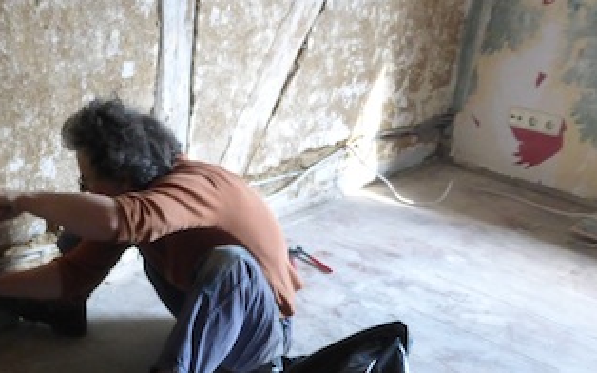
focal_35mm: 54
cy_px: 293
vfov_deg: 23.6
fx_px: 878
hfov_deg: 35.8
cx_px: 86
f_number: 3.3
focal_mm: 4.3
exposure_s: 1/30
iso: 400
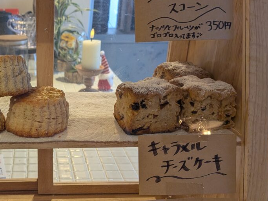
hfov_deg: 39.0
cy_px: 129
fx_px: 348
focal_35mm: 45
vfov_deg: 32.0
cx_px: 25
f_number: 1.7
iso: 99
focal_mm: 4.53
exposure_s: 1/60
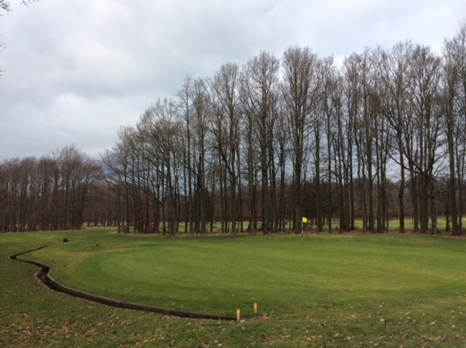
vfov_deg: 44.1
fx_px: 430
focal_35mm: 32
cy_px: 174
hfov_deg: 56.9
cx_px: 233
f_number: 2.4
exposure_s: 1/222
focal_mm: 3.3
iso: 32
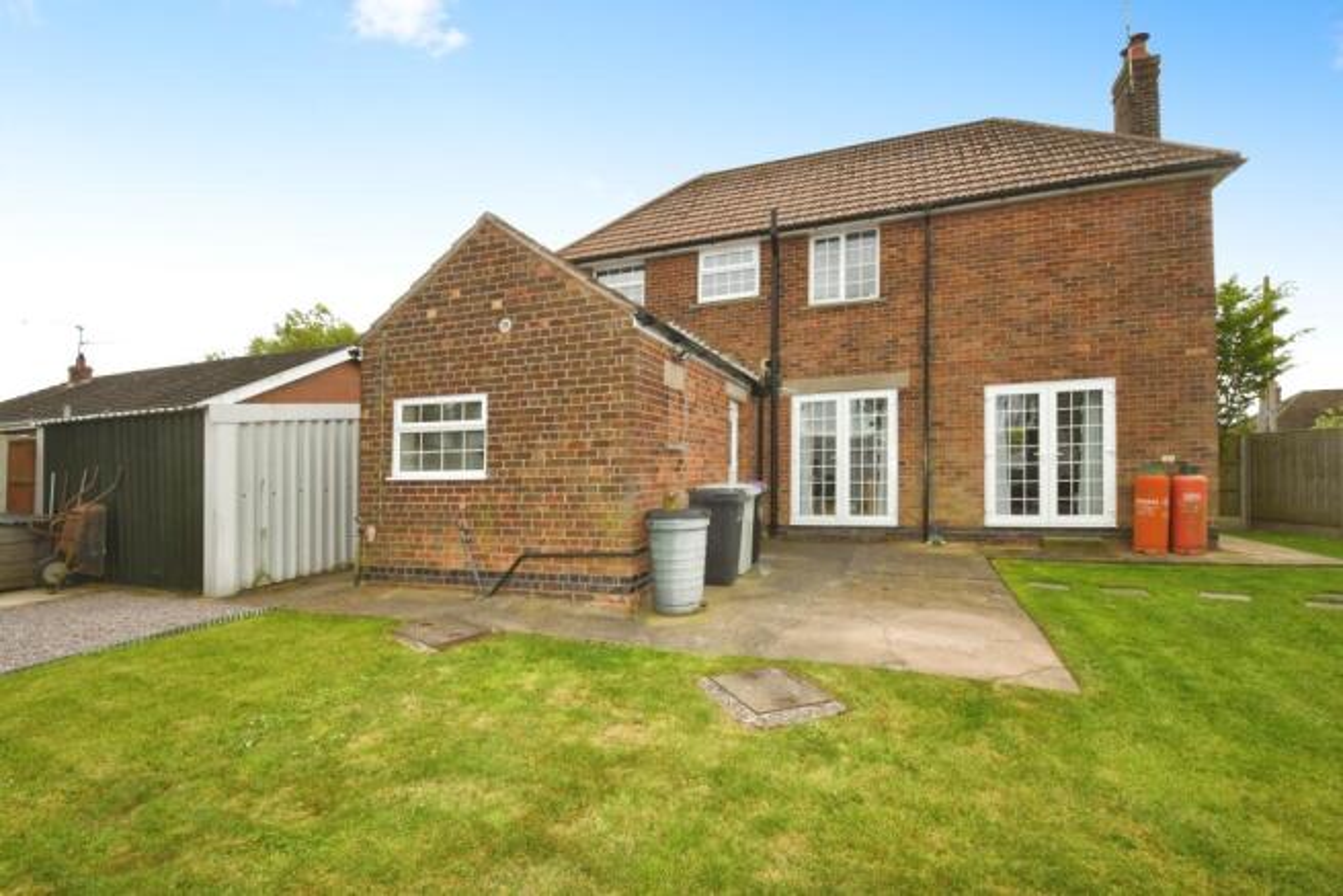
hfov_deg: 100.4
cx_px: 672
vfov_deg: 77.4
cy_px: 448
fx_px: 560
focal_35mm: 15
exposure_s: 1/250
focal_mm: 10
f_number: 16
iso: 800
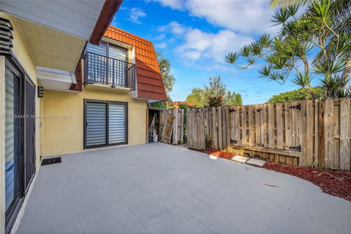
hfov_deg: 108.3
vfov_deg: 85.4
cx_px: 176
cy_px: 117
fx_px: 127
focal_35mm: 13
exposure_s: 1/100
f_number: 10
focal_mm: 13
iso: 400
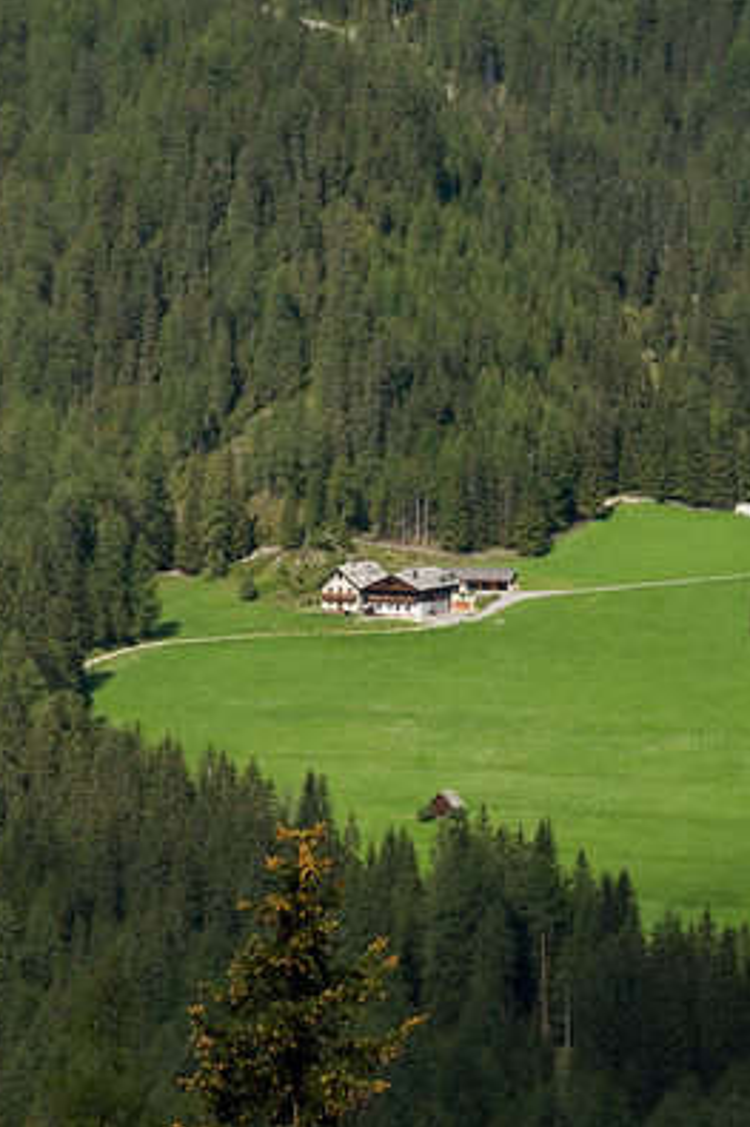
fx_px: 7467
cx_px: 448
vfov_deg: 8.6
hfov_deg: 5.7
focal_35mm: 239
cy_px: 565
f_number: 7.1
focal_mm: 105
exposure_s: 1/800
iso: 320
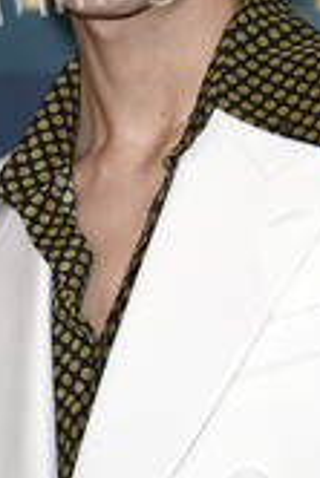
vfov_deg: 5.3
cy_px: 112
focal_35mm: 385
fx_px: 5122
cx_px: 144
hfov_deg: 3.6
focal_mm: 160
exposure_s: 1/250
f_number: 5.6
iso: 500
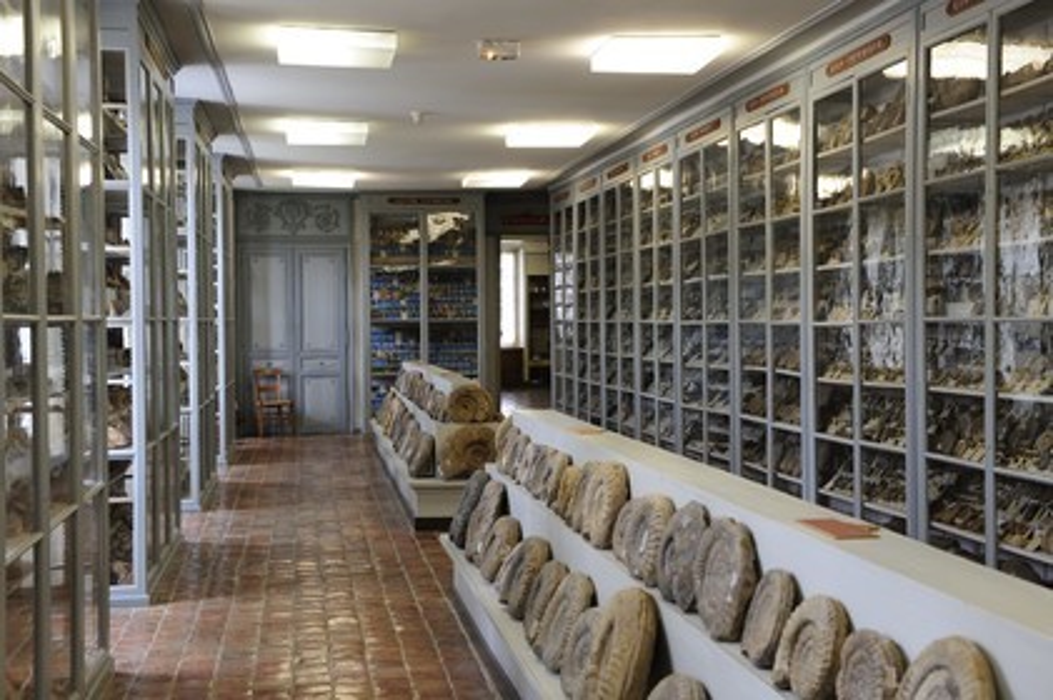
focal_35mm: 50
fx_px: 1461
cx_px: 526
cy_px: 350
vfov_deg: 27.0
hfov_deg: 39.6
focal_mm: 50
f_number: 7.1
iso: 200
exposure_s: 1/5
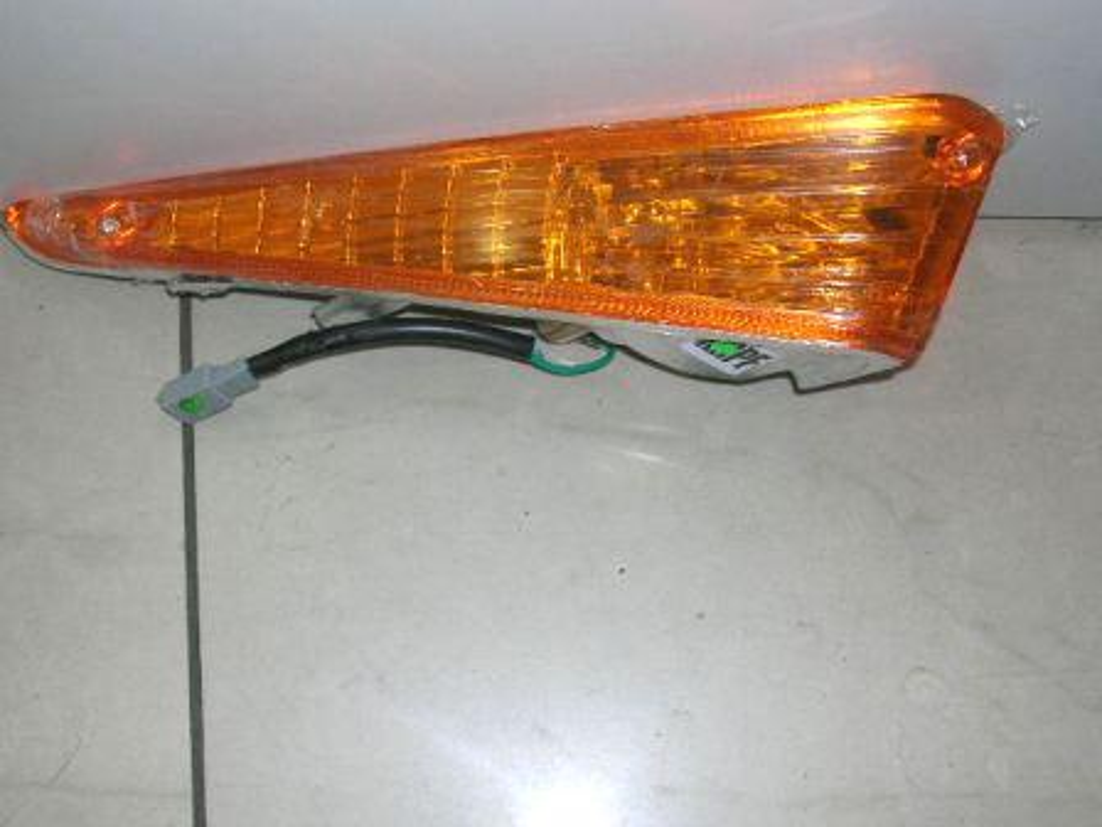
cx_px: 551
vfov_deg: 30.3
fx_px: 1528
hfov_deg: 39.7
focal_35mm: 48
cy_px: 414
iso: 50
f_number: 3.2
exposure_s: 1/60.1
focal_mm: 8
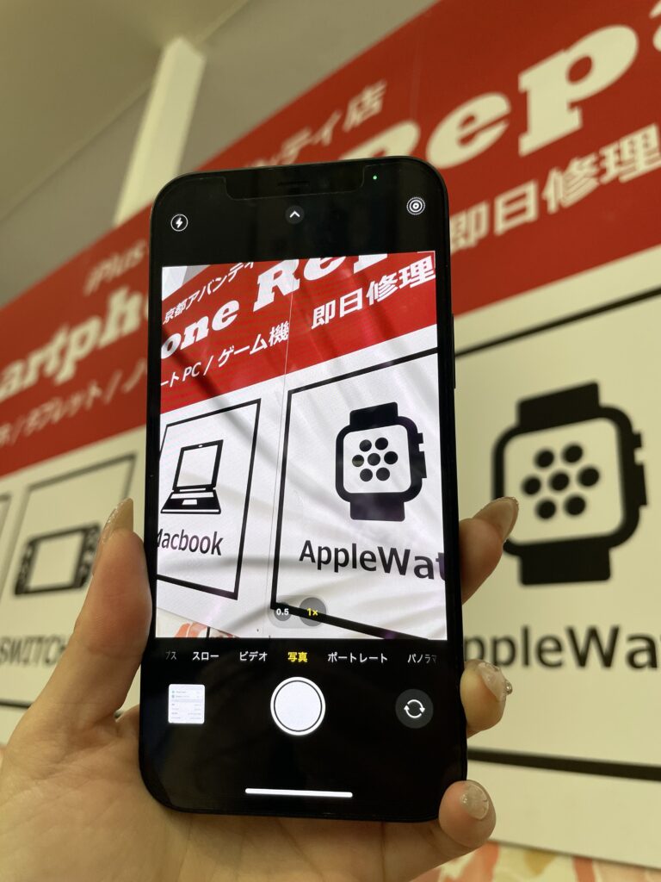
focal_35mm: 26
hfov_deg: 53.1
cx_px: 330
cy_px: 441
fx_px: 662
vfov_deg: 67.3
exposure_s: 1/120
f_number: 1.6
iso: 125
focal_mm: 4.2
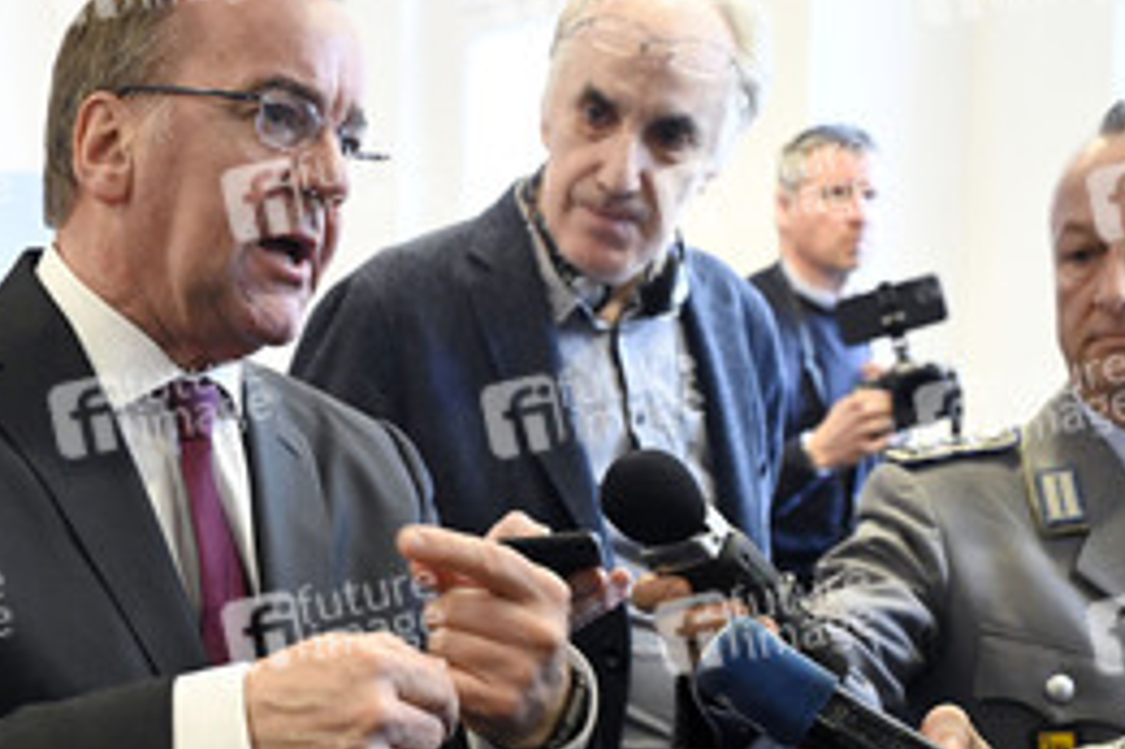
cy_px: 515
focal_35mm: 71
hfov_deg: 27.9
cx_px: 219
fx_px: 2217
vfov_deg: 19.1
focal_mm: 41
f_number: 5
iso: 6400
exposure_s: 1/200
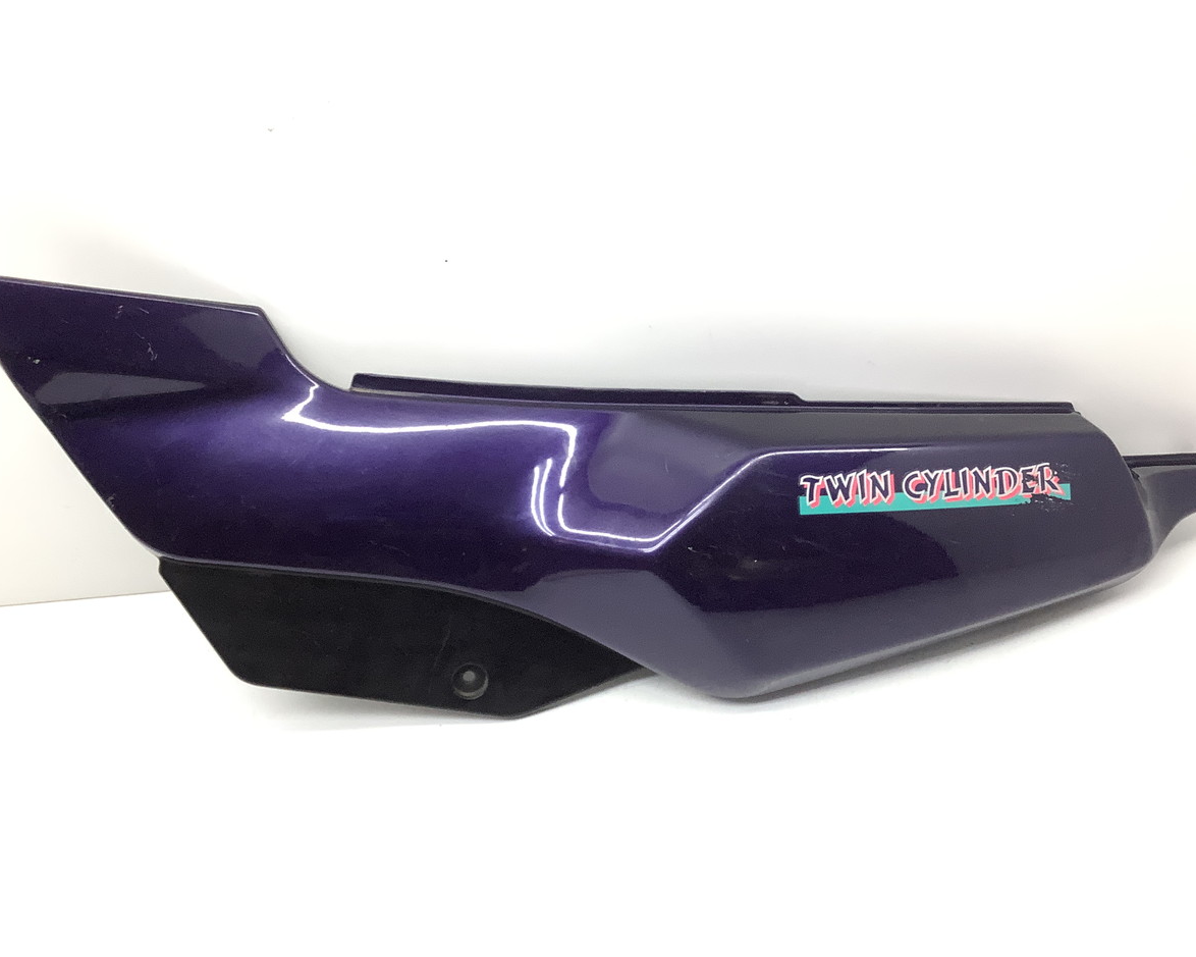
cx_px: 638
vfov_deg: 44.5
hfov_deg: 54.2
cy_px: 476
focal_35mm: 33
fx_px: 1168
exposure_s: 1/120
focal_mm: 3.3
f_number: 2.4
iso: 64
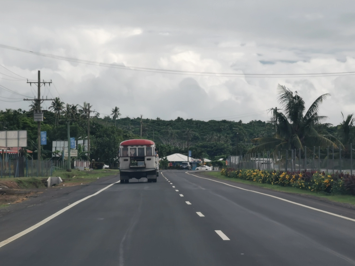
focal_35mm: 135
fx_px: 1384
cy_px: 133
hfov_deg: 14.6
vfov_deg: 11.0
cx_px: 178
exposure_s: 1/751
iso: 50
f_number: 3.4
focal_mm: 14.46
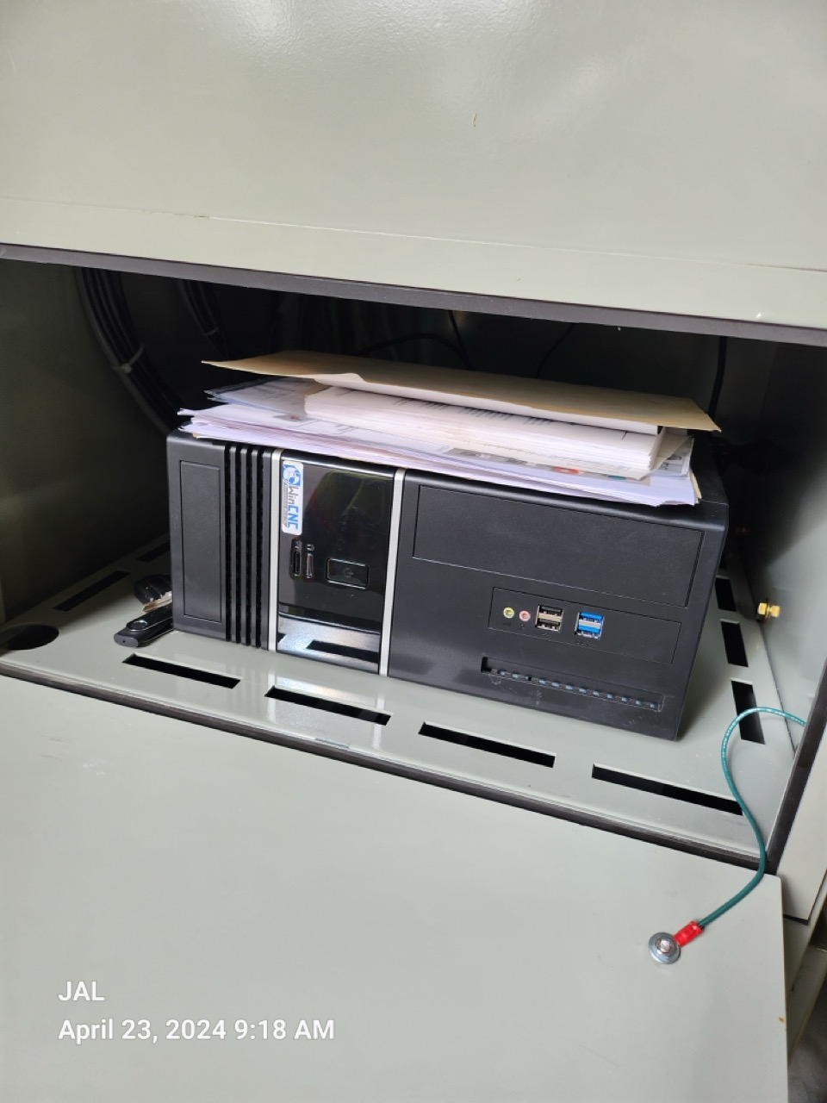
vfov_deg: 71.6
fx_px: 765
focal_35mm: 24
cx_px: 414
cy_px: 552
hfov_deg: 56.8
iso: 50
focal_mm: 5
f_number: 1.8
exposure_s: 1/355
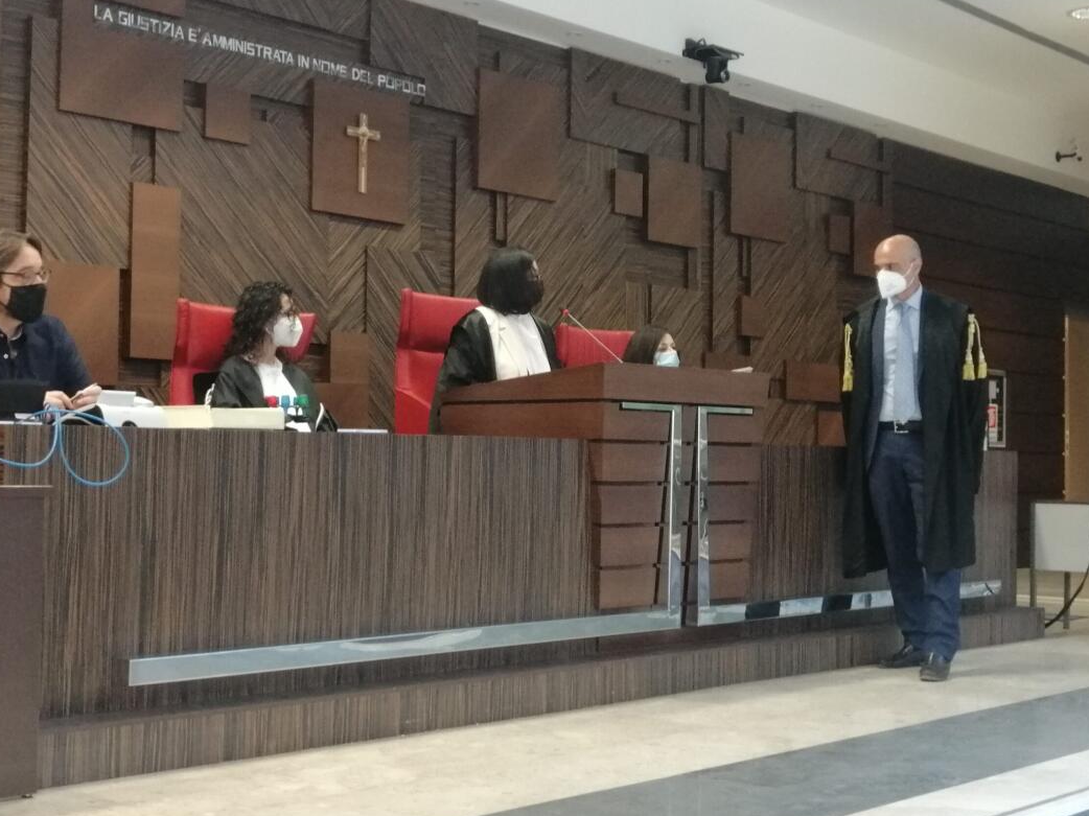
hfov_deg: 36.2
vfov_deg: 27.5
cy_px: 395
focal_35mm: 53
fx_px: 1667
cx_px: 502
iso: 250
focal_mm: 3.95
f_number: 1.8
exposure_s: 1/33.3
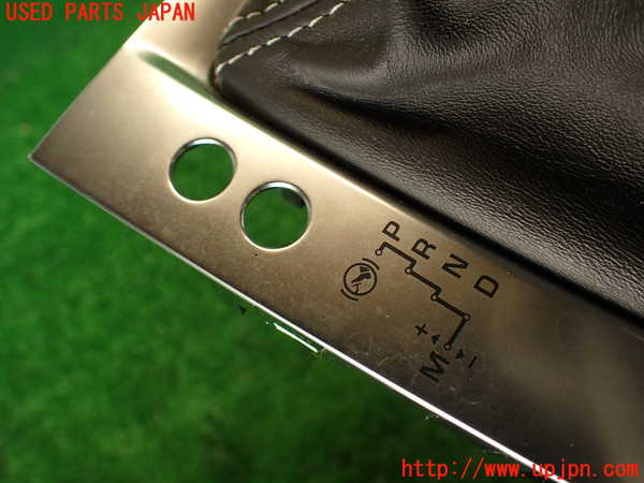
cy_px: 242
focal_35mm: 30
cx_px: 322
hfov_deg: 60.0
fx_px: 558
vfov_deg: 46.8
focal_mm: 5.4
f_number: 2.3
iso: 160
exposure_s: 1/60
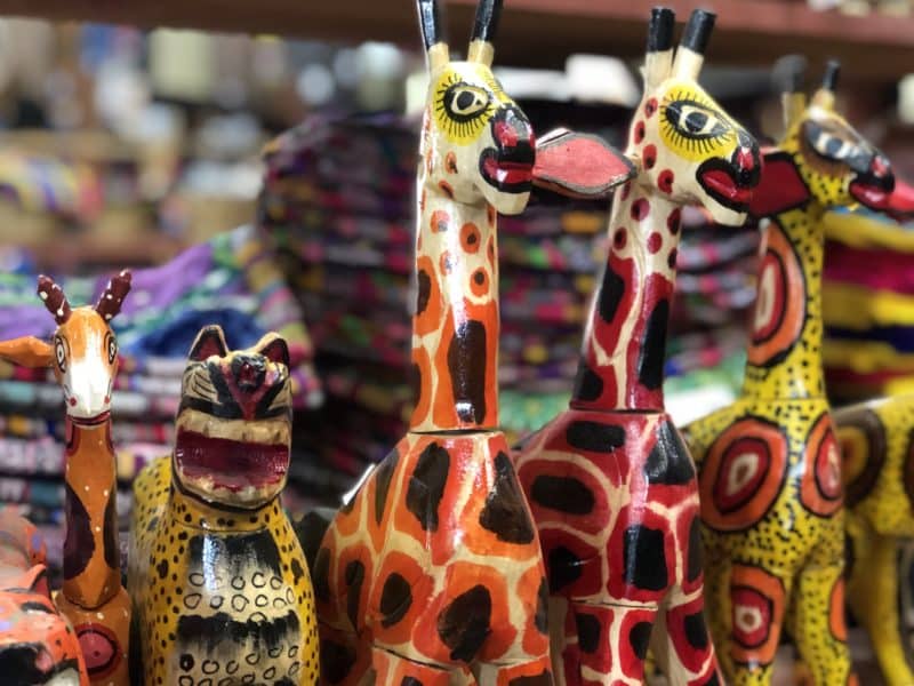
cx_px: 457
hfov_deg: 33.8
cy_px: 343
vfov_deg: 25.7
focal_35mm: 57
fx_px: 1505
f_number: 2.8
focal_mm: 6.6
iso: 640
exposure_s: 1/30
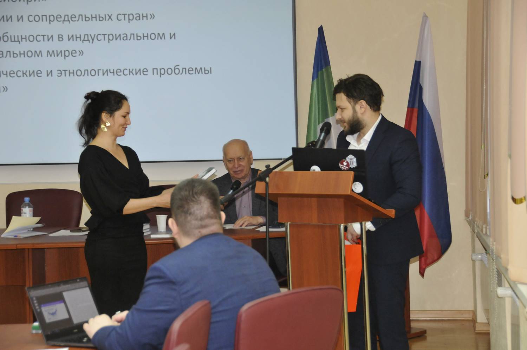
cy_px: 175
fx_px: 1316
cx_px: 264
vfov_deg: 15.1
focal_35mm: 90
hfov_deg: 22.6
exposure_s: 1/80
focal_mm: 60
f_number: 4.8
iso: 1250
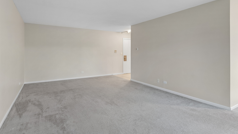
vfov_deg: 58.0
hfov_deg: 89.6
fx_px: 120
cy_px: 55
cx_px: 119
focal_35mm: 19
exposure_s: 1/2.5
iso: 250
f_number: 8
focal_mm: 12
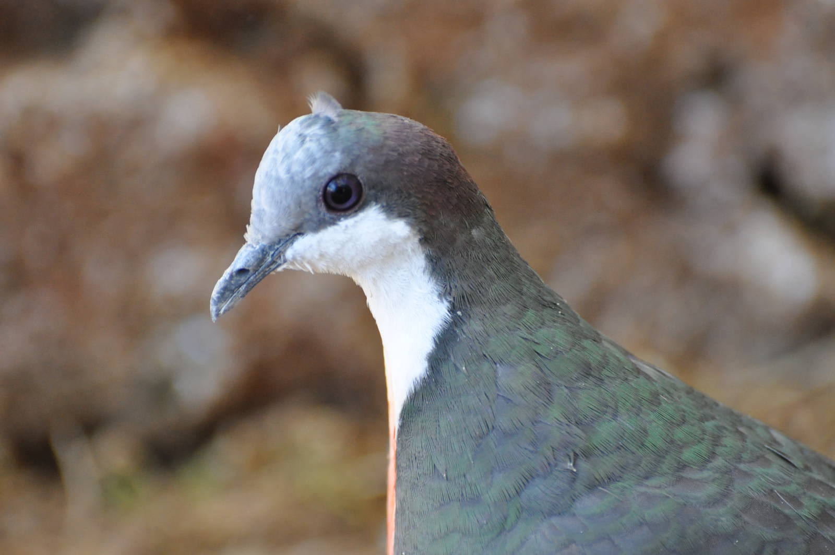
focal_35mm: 292
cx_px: 418
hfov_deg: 7.1
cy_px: 278
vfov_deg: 4.7
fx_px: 6777
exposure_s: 1/160
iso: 1600
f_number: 5.3
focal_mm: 195
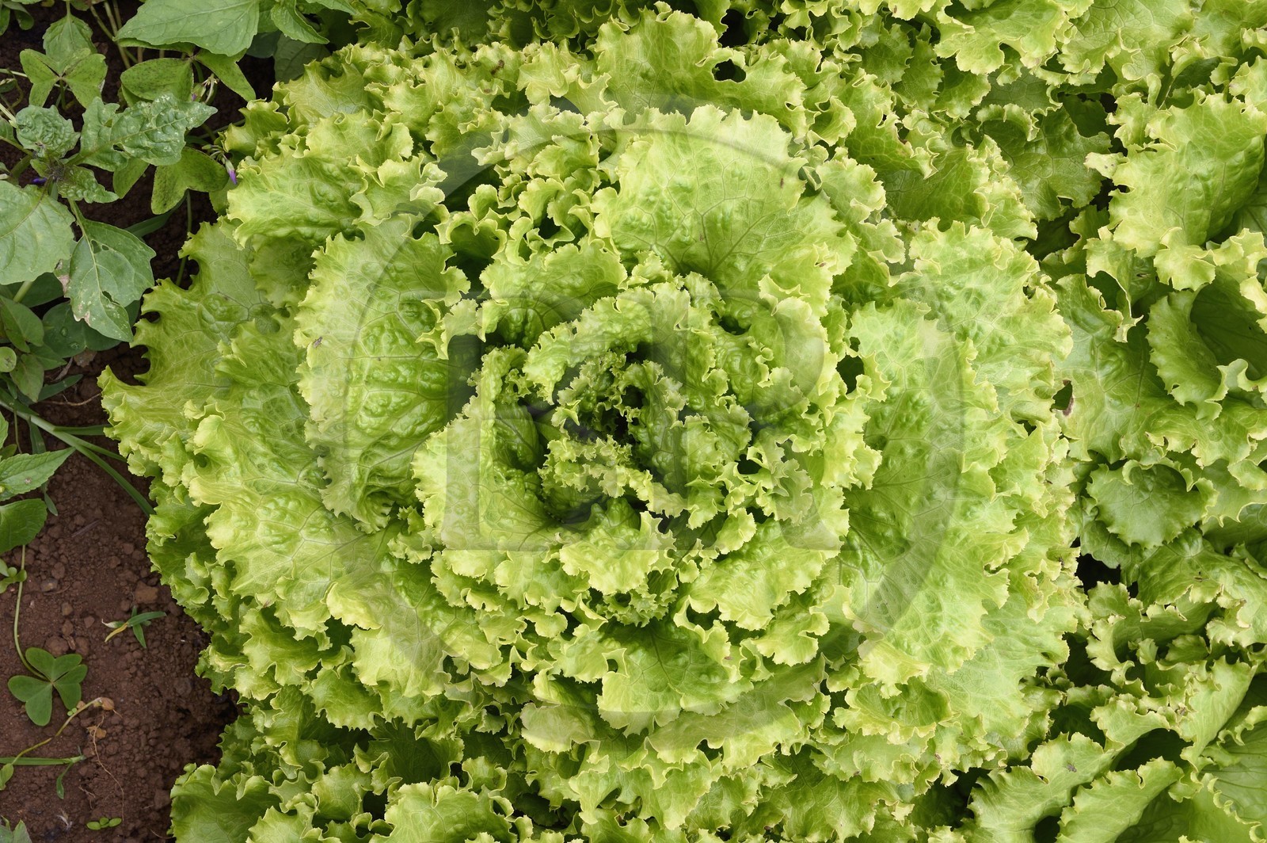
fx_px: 2180
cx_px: 634
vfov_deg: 21.9
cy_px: 422
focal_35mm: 62
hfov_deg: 32.4
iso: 400
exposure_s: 1/160
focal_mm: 62
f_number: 18
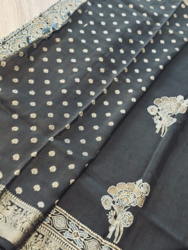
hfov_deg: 30.3
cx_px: 94
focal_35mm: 48
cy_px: 125
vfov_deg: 39.6
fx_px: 347
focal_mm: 6.86
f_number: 1.78
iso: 250
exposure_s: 1/40
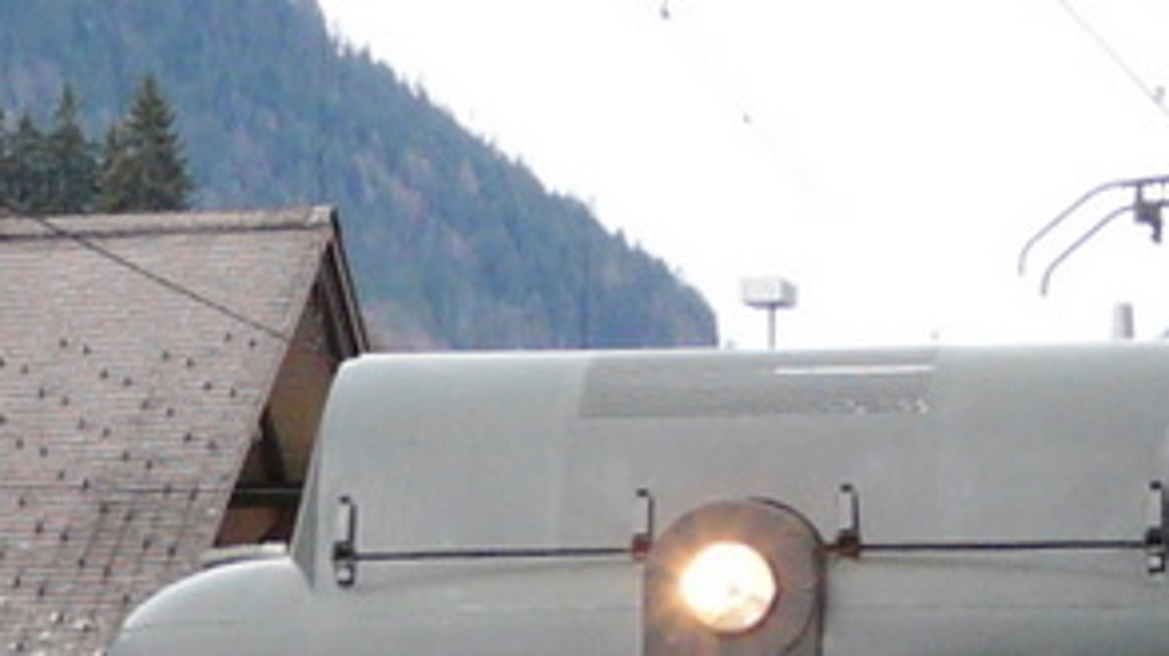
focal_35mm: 197
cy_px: 1149
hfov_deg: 10.9
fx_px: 6103
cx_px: 680
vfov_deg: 6.0
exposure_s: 1/250
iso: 100
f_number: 4
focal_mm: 8.8
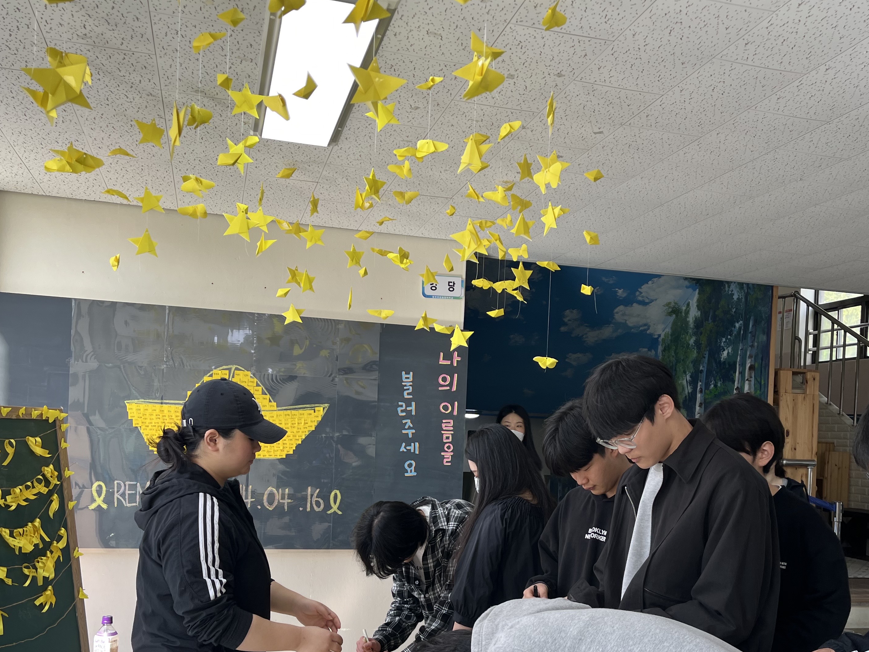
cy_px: 451
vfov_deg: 38.1
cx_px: 503
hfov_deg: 49.9
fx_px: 929
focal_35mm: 37
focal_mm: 5.1
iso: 32
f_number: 1.6
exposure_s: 1/128
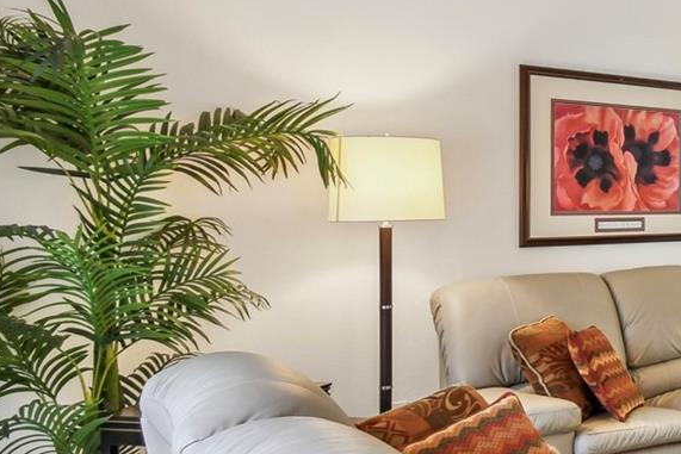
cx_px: 816
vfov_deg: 31.9
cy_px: 212
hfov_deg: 36.1
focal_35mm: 42
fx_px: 795
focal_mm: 10
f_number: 7.1
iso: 100
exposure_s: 1/6
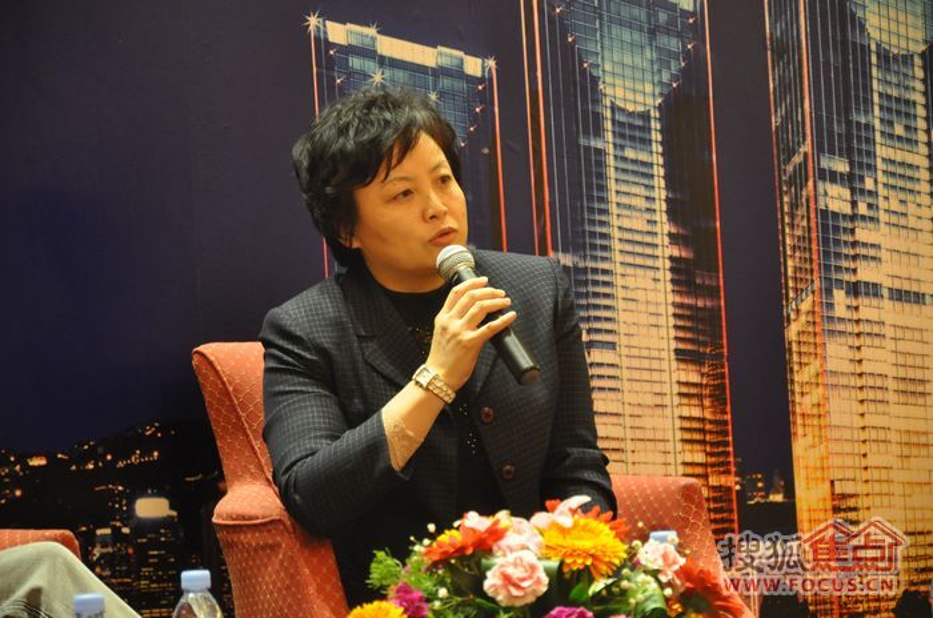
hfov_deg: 13.1
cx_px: 466
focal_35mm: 158
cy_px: 309
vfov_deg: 8.7
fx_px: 4074
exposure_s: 1/15
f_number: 5.6
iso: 1600
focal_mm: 105
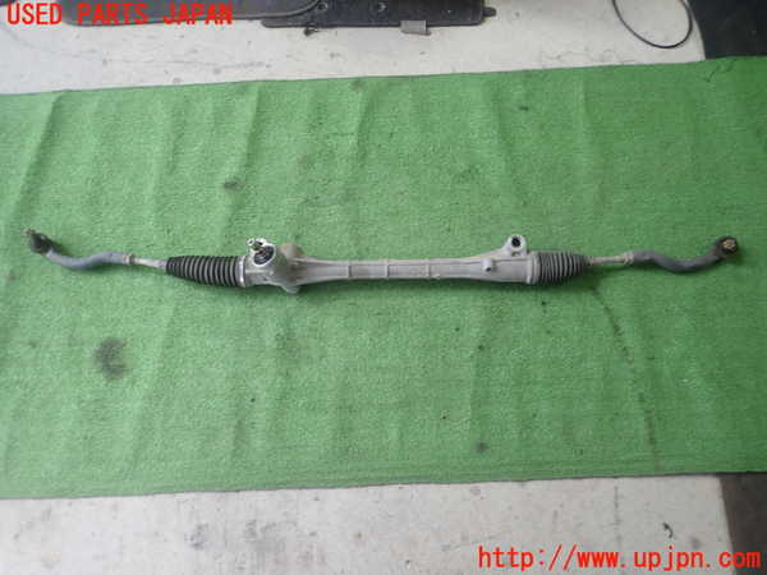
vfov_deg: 54.9
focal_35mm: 25
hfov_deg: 69.4
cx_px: 384
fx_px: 554
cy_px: 288
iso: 100
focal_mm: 4.5
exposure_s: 1/80
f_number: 2
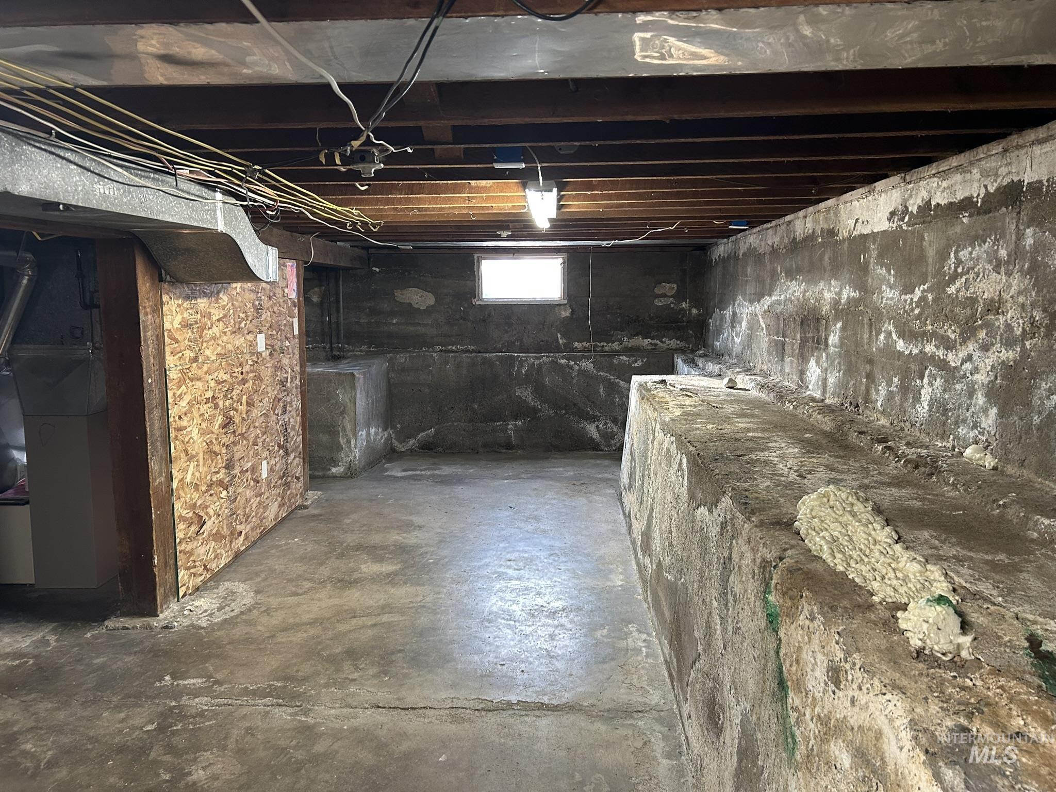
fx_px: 793
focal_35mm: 26
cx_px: 528
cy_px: 396
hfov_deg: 67.3
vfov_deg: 53.1
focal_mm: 5.7
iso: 160
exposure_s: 1/60
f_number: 1.5
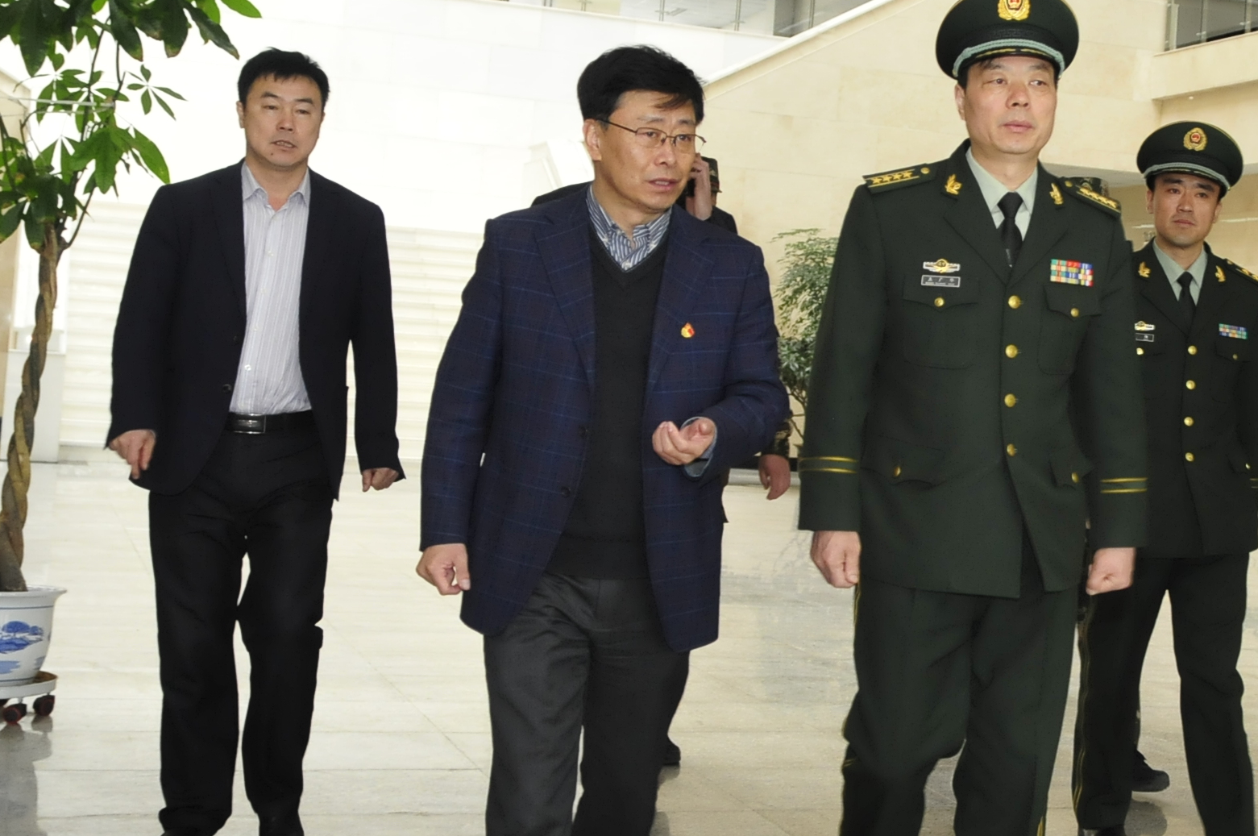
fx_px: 2373
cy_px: 294
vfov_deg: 19.9
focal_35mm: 68
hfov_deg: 29.2
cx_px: 965
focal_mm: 22
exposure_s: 1/125
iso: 800
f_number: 3.2
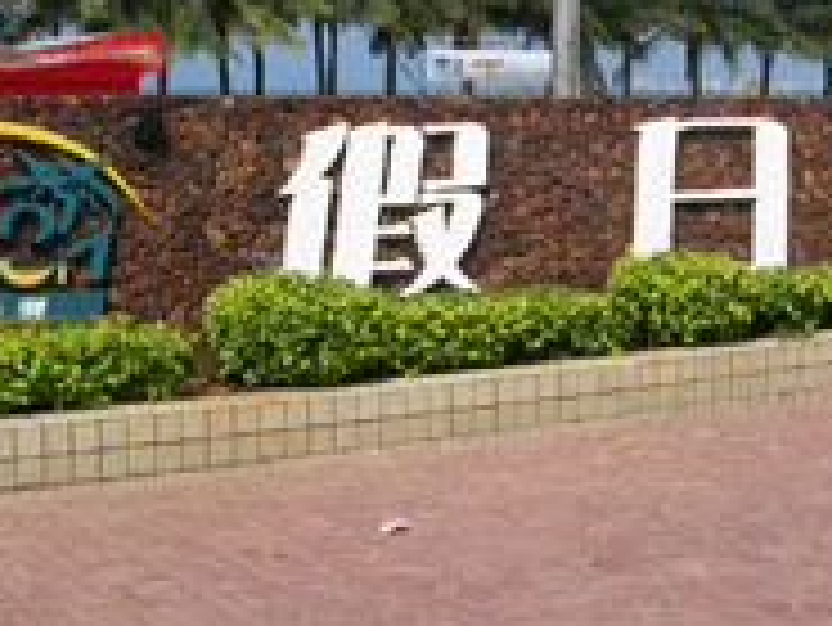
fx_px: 1732
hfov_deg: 27.0
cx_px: 463
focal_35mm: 72
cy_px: 110
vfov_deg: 20.2
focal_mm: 5.8
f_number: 5.6
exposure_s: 1/448
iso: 50
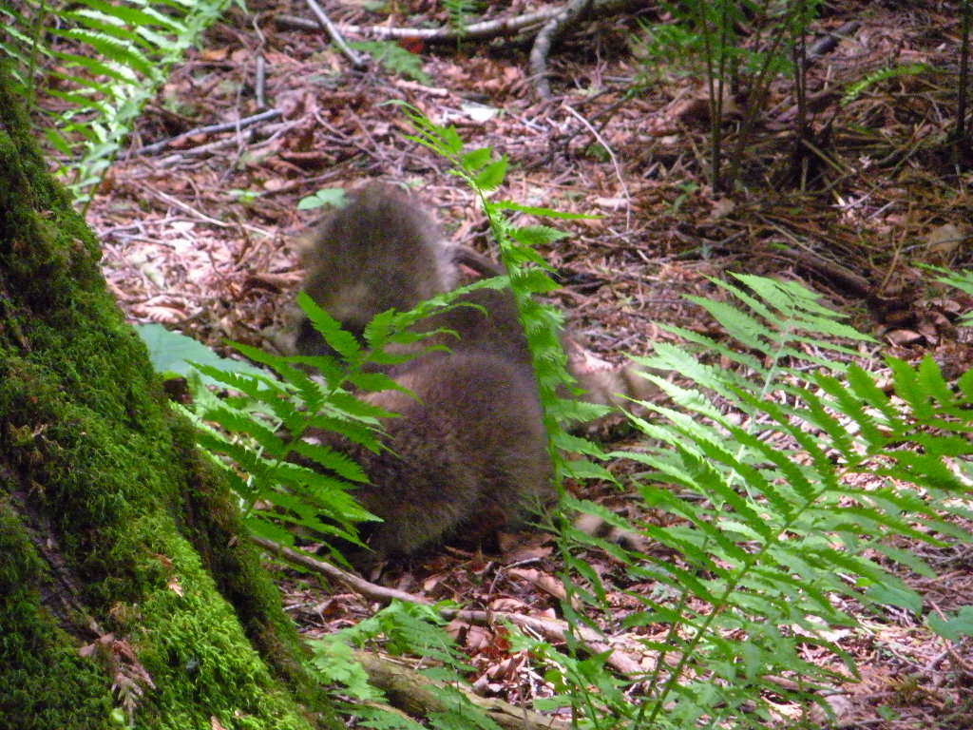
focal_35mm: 149
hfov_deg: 13.3
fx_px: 4188
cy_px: 365
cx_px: 486
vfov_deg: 10.0
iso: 981
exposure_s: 1/98
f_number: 5.4
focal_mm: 26
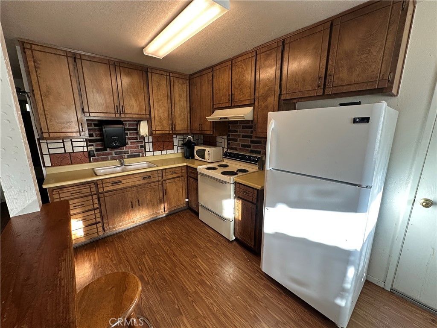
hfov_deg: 102.1
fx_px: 177
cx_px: 218
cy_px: 164
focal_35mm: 14
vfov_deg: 85.7
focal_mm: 2.22
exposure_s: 1/120
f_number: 2.2
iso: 200
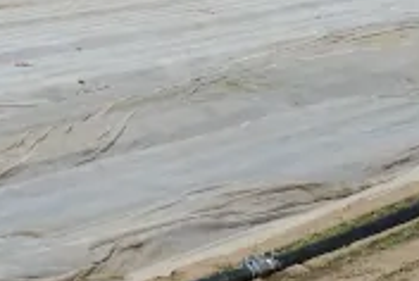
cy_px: 299
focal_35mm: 187
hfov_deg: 10.7
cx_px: -133
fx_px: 2180
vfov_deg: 7.3
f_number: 8
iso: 160
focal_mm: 22.3
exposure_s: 1/550
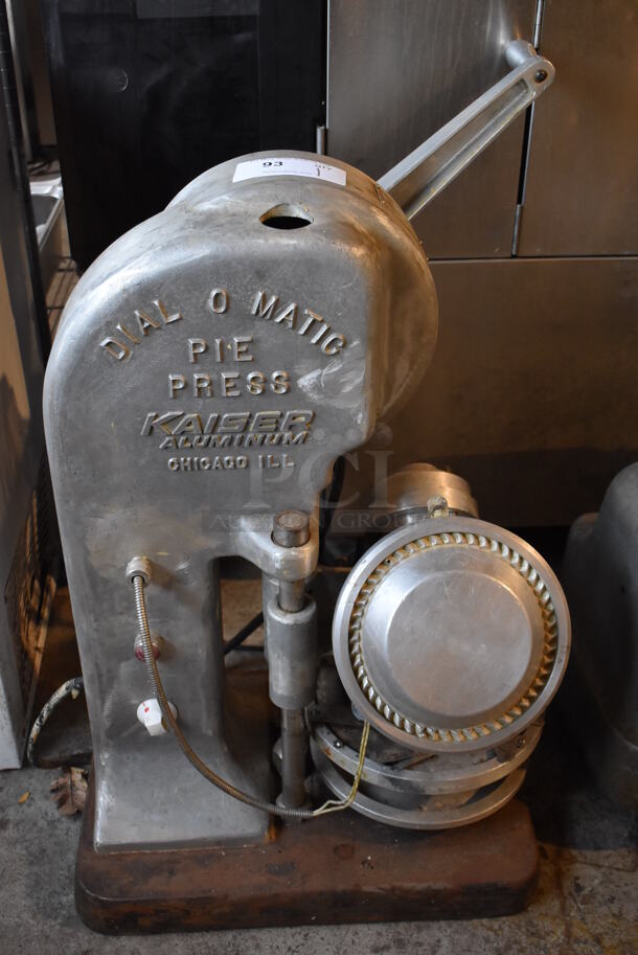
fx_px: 1075
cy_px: 478
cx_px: 319
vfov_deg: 47.9
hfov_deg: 33.1
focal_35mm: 40
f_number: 4
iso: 1600
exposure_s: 1/125
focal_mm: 27
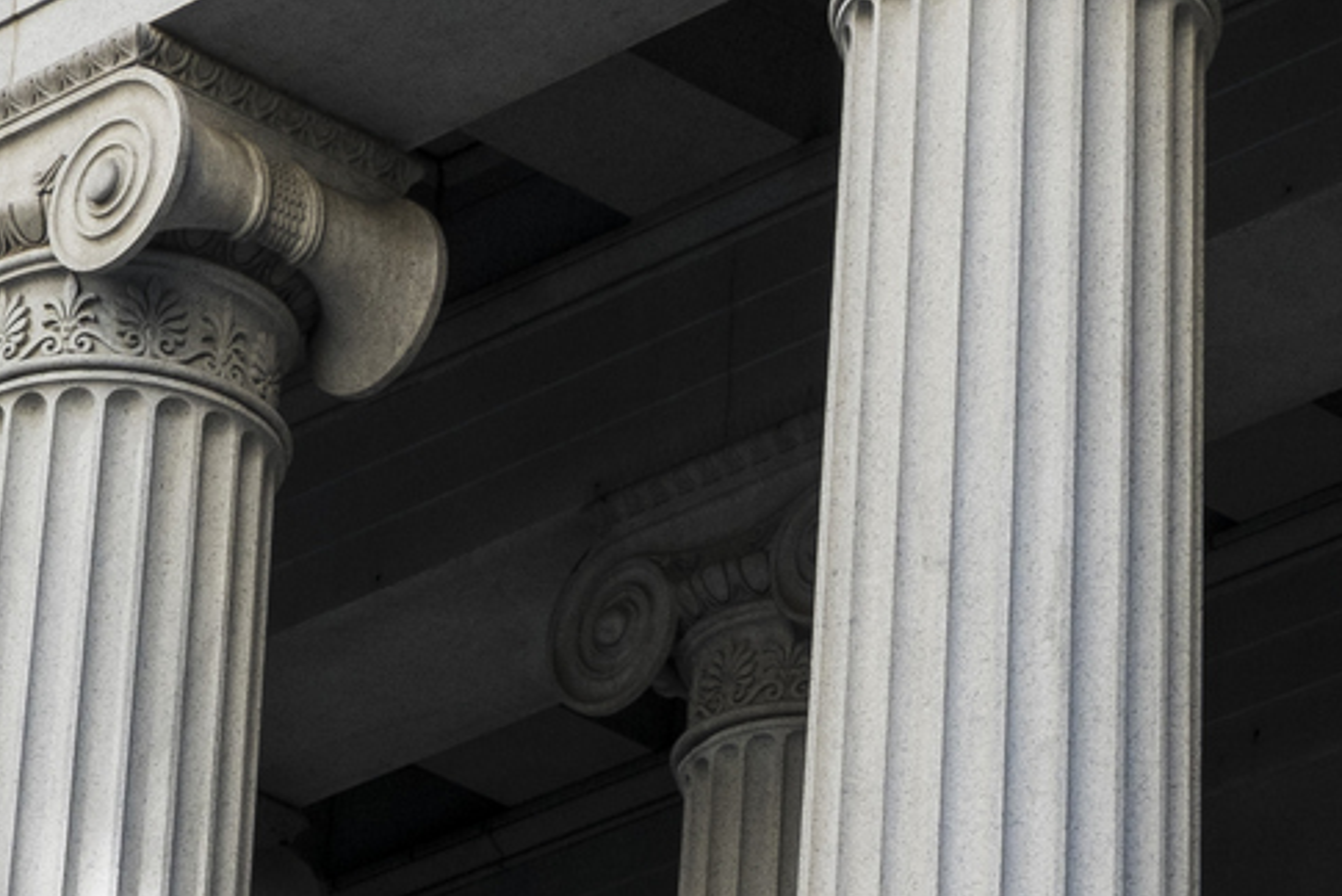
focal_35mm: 231
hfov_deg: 8.9
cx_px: 357
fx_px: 8616
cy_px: 332
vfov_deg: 6.0
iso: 400
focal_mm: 48.4
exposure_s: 1/25
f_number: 11
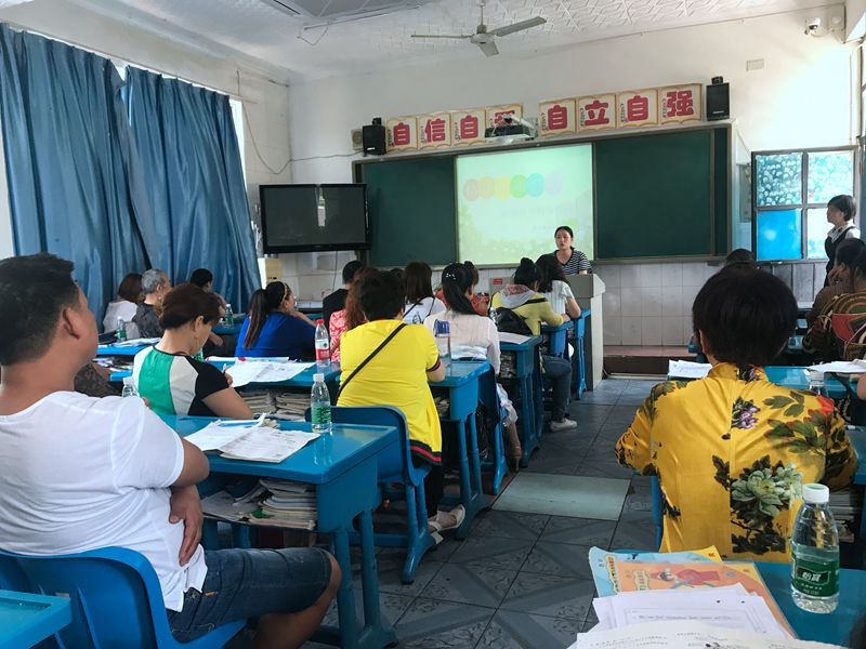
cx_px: 433
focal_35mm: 28
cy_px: 324
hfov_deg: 63.4
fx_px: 700
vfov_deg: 49.7
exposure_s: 1/33
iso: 32
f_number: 1.8
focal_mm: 3.99
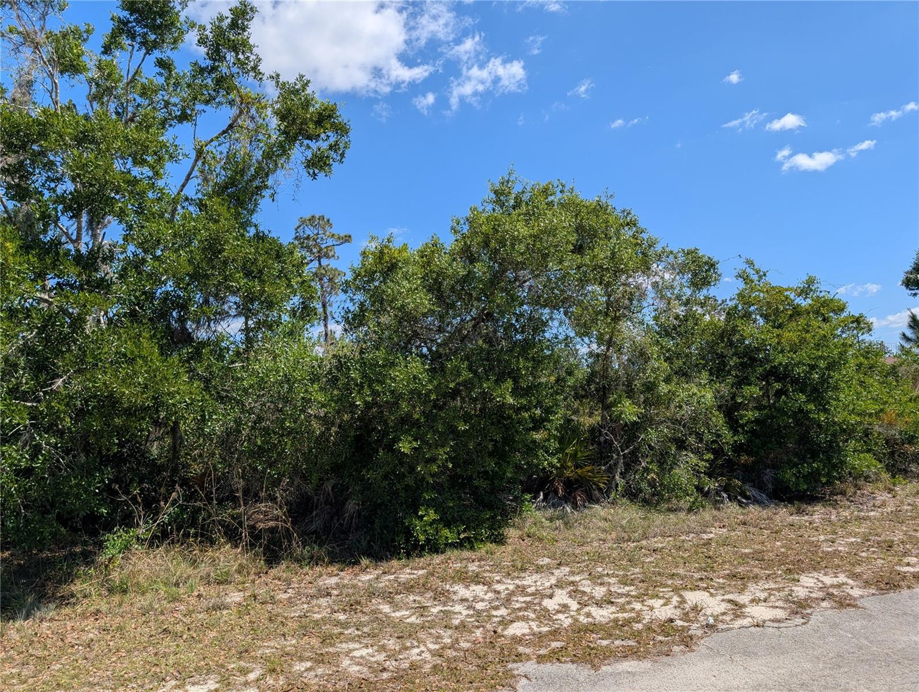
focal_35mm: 24
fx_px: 638
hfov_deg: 71.5
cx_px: 460
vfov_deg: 56.9
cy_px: 346
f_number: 1.68
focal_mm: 6.9
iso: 20
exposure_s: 1/1110
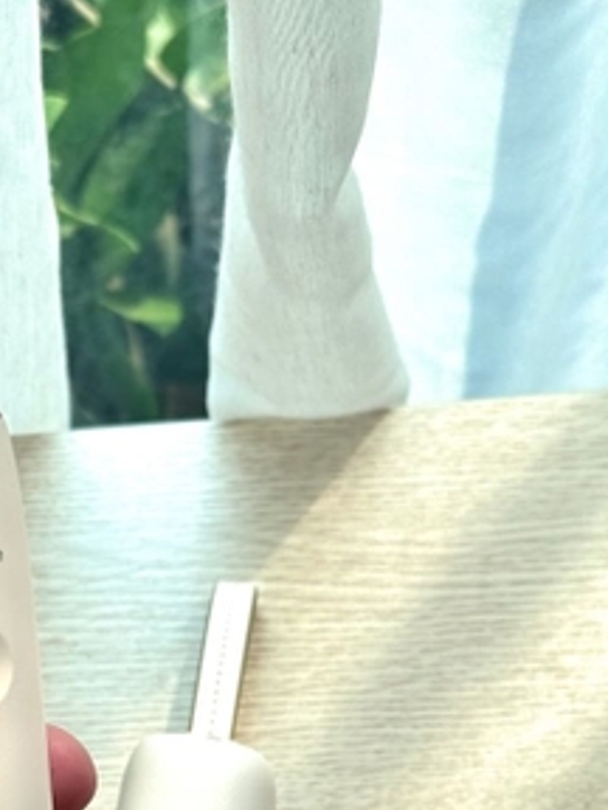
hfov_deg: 14.7
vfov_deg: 19.0
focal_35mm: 100
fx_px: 2342
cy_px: 841
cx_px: 87
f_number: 1.78
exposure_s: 1/756
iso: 64
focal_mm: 6.76
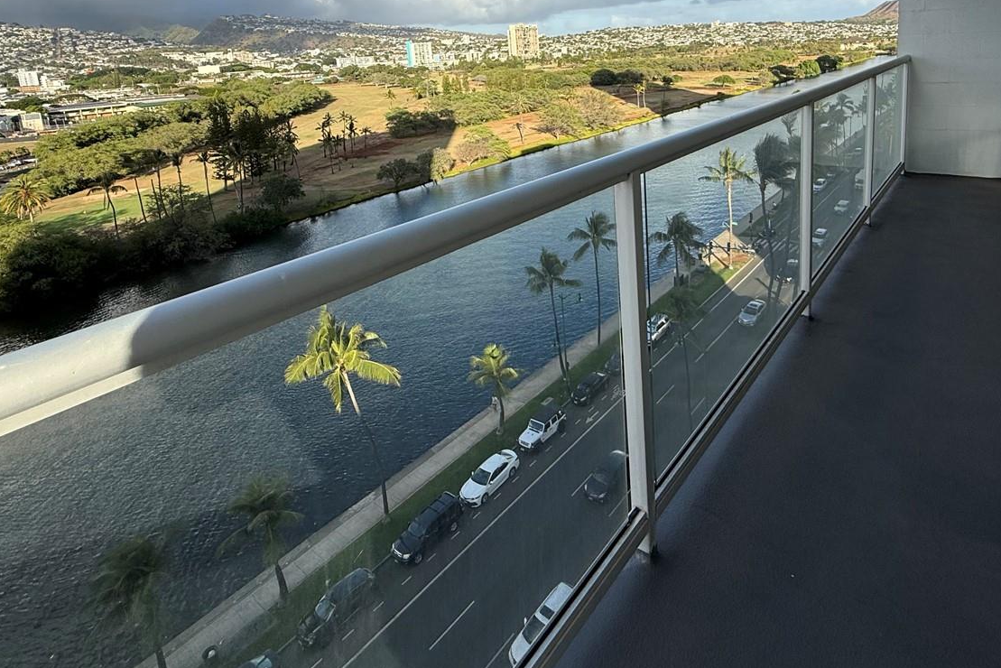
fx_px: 584
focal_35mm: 21
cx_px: 589
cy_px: 145
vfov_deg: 55.8
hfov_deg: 80.5
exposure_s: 1/1534
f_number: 2.2
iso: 50
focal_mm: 2.22
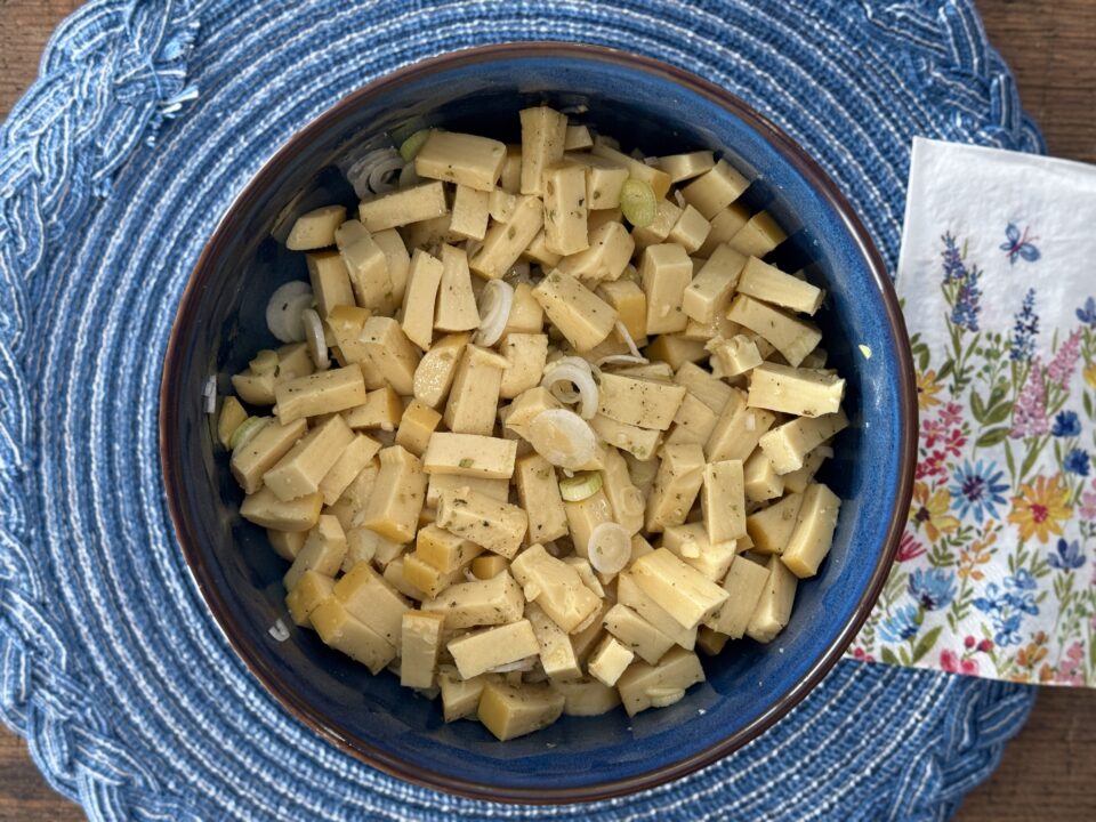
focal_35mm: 48
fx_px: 1520
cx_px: 548
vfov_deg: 30.3
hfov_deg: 39.7
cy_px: 411
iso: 125
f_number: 1.78
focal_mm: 6.76
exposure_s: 1/60
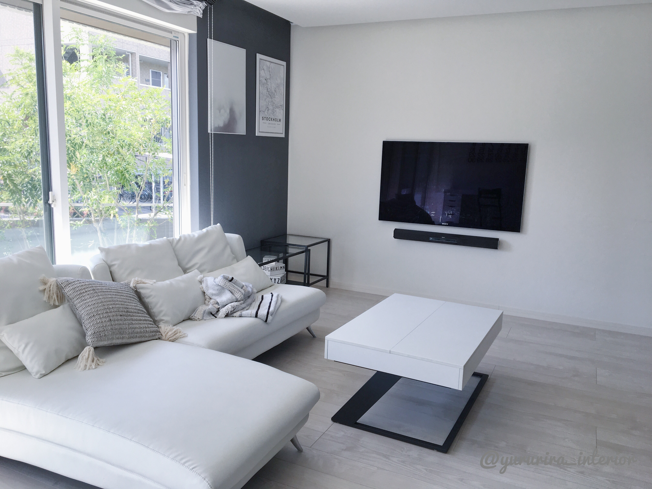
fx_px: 546
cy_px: 244
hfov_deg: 61.7
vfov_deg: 48.2
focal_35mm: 29
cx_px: 326
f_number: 2.2
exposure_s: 1/120
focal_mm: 4.15
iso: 25
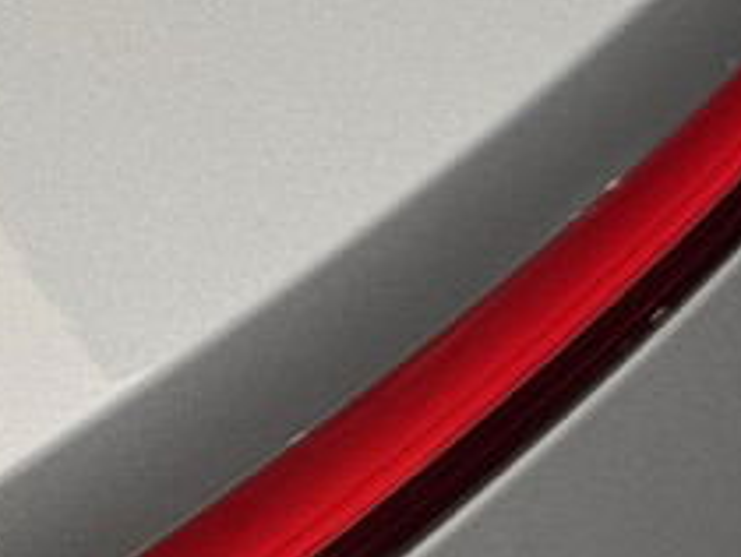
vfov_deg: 6.2
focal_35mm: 234
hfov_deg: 7.9
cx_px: -984
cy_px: -455
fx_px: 5015
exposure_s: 1/100
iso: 100
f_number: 1.78
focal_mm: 6.76
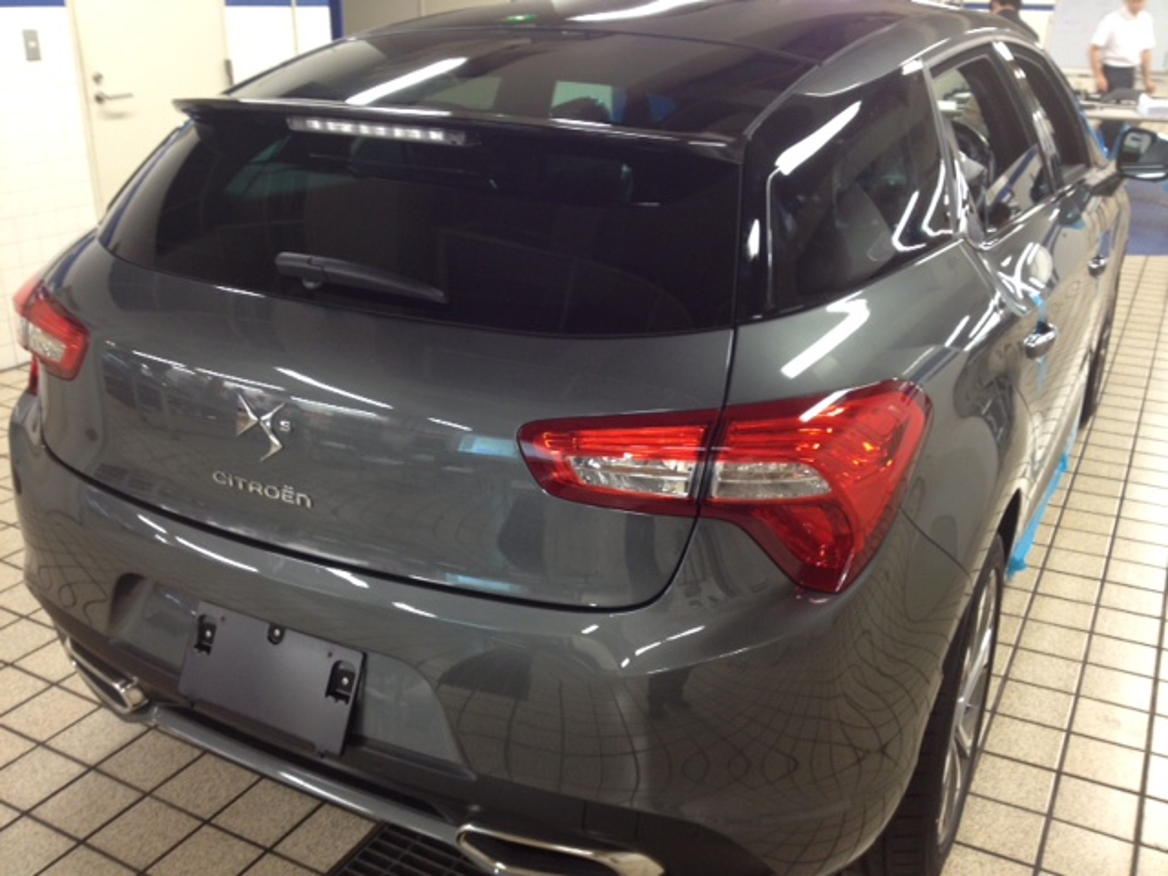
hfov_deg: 52.6
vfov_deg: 40.7
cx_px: 584
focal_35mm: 35
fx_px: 1181
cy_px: 438
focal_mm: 4.28
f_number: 2.4
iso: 100
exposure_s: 1/20
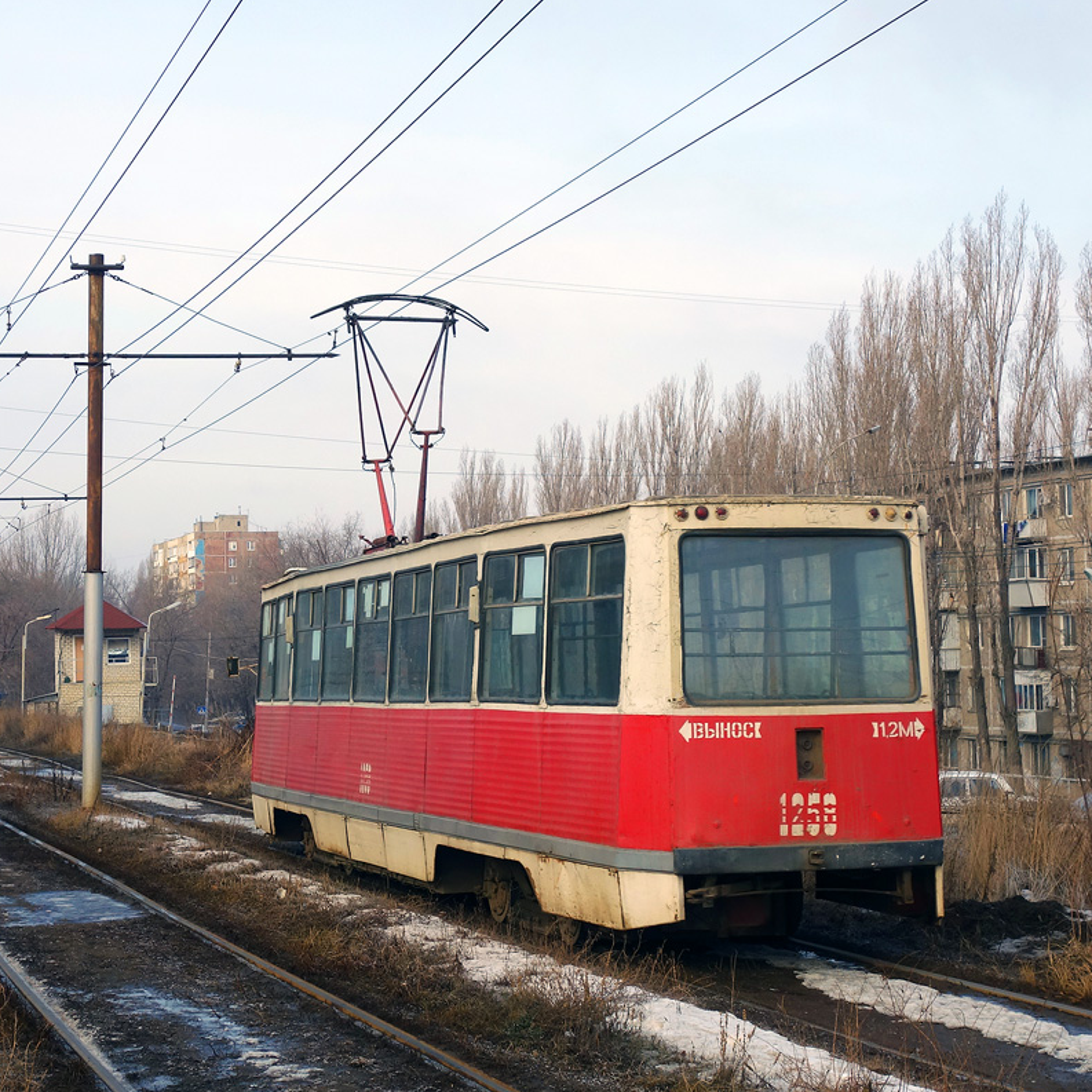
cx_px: 574
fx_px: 2248
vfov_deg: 27.3
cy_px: 547
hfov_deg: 27.3
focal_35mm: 63
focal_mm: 18.02
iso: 125
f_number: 5
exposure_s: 1/500
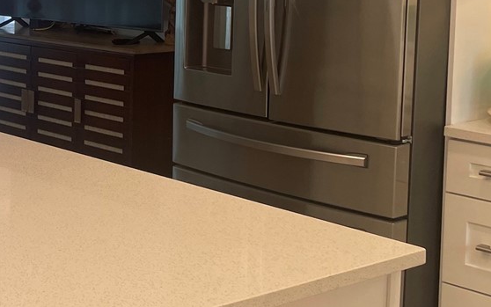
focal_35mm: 79
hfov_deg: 24.5
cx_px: -43
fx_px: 1057
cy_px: 41
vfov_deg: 16.3
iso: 50
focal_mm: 4.2
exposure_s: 1/120
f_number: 1.6
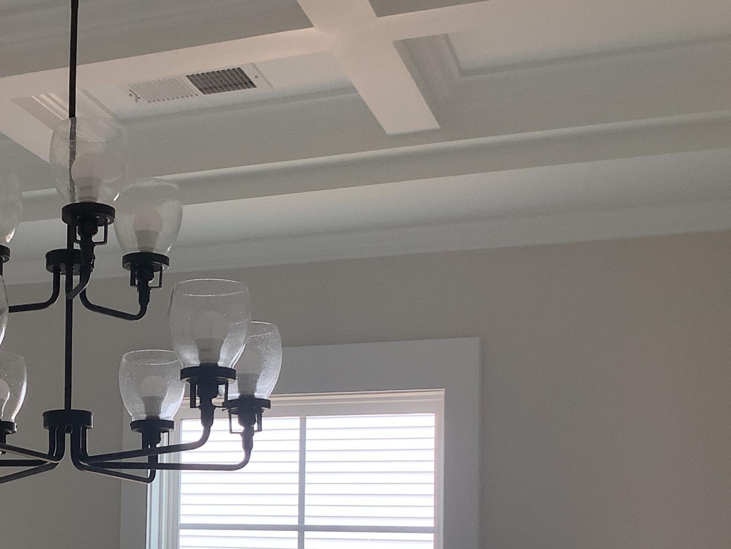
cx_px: 73
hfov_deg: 30.7
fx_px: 1267
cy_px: 483
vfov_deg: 23.8
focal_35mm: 60
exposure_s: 1/100
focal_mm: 3.3
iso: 50
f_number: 2.4
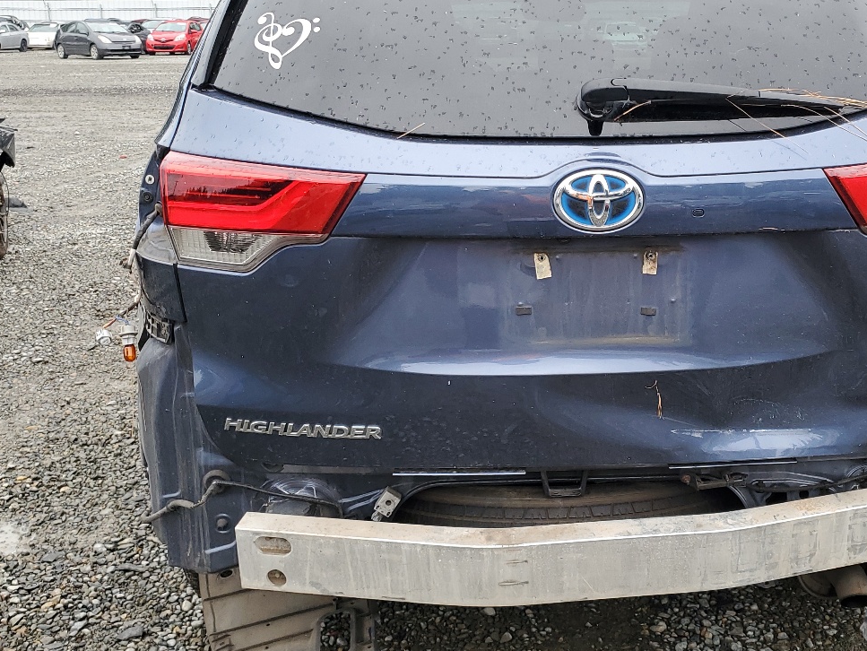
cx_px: 593
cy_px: 243
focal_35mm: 43
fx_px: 1077
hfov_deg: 43.1
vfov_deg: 33.4
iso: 50
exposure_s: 1/345
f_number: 1.5
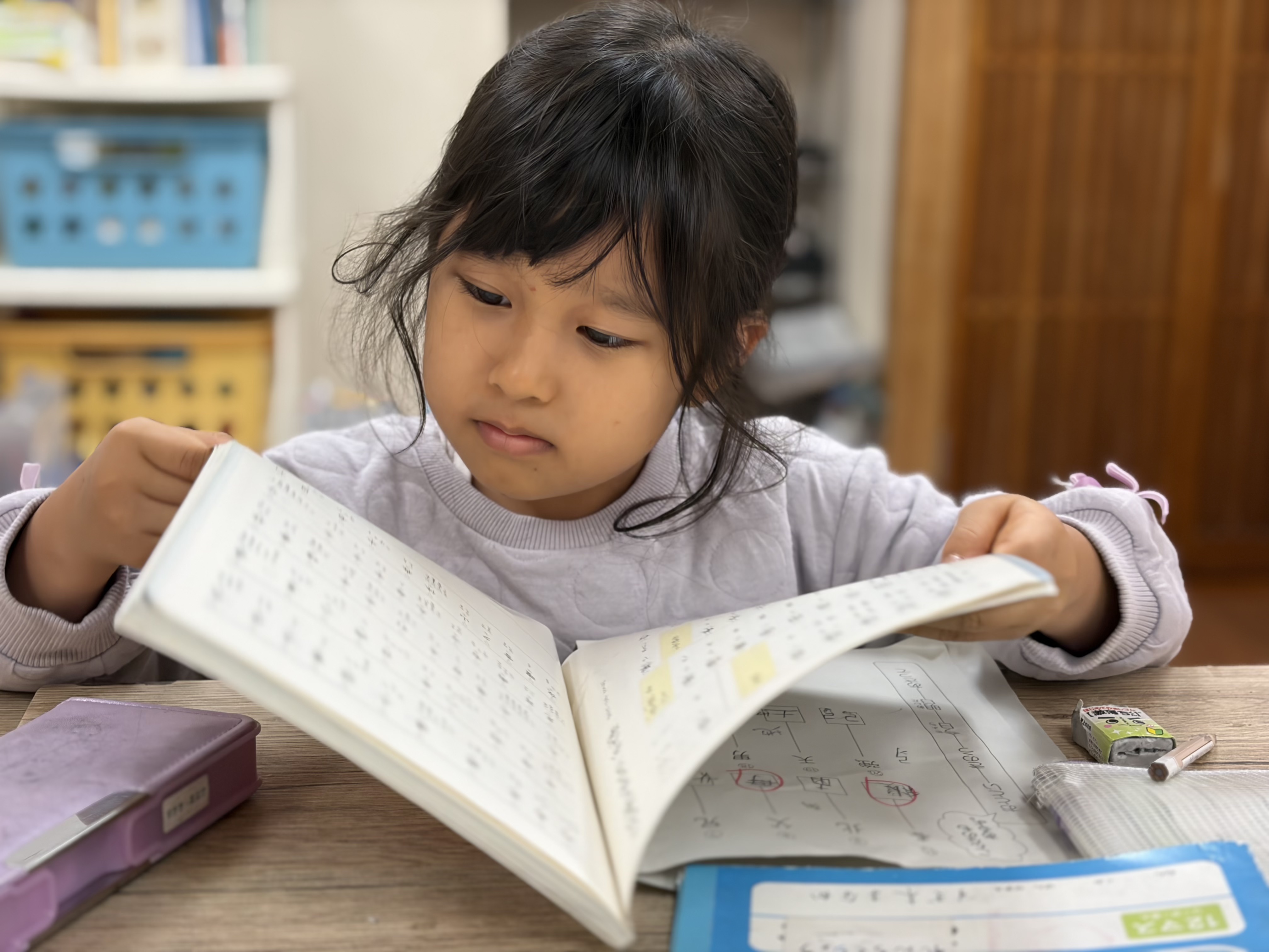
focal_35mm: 52
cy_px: 476
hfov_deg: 36.8
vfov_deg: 28.0
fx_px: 1906
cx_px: 634
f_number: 1.6
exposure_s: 1/60
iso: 50
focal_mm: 5.96
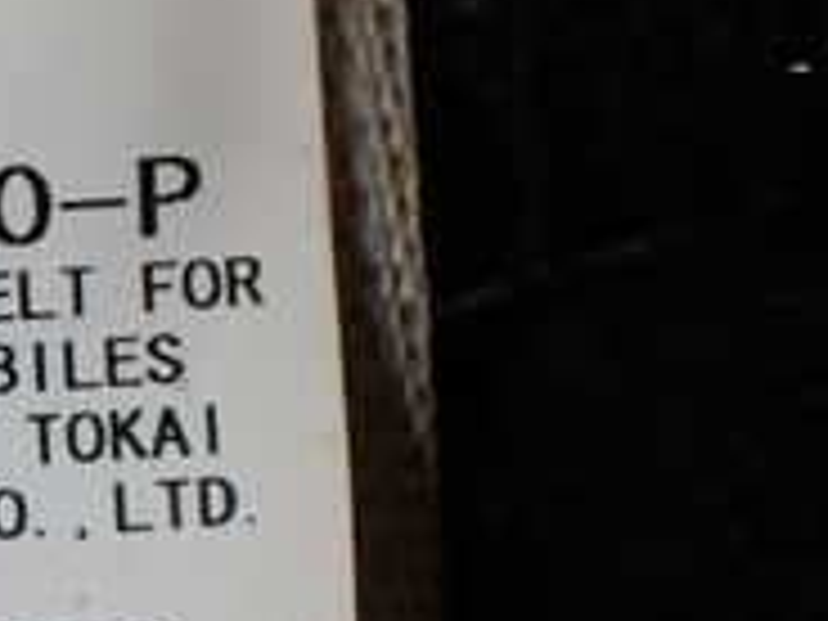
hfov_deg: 18.4
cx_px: -297
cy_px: 400
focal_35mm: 98
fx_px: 2344
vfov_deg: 15.1
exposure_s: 1/125
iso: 160
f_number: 2.3
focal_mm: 5.4
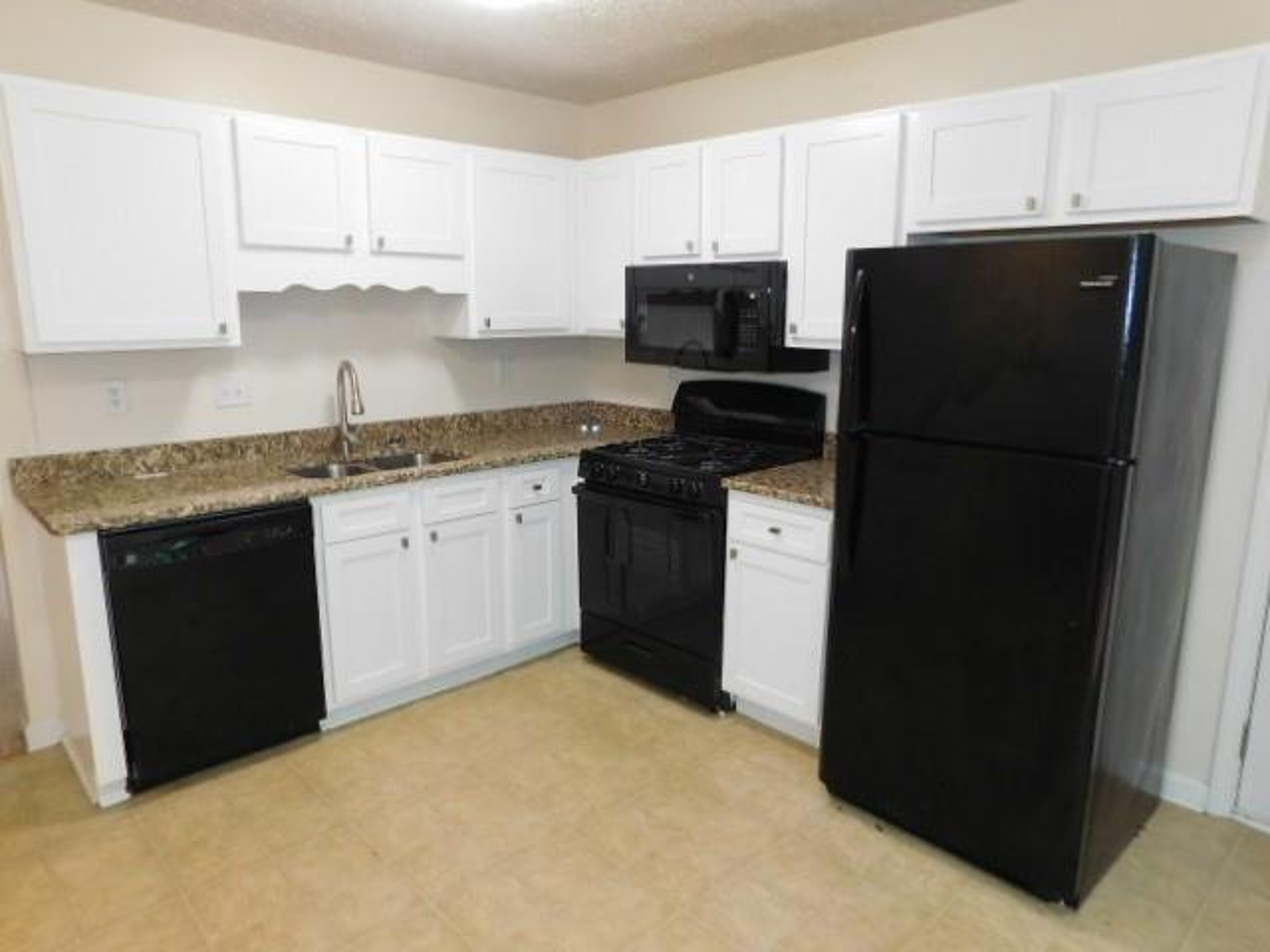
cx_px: 635
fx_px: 844
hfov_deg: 73.9
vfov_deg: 58.9
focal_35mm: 23
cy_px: 476
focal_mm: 4
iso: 320
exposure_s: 1/30
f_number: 3
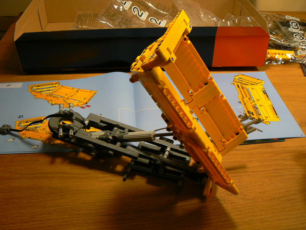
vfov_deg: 39.7
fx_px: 318
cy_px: 115
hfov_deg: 51.4
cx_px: 153
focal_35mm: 36
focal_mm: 6
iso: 100
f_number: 2.8
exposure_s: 1/5
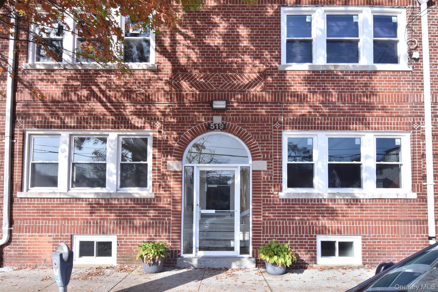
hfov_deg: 81.2
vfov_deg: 59.5
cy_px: 146
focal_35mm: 21
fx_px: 255
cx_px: 219
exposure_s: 1/320
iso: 500
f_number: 16
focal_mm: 14
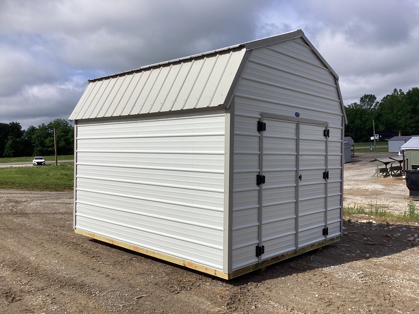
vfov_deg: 45.4
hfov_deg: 58.4
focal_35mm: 31
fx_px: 375
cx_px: 210
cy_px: 157
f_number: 2.4
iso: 25
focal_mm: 3.3
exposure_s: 1/3704
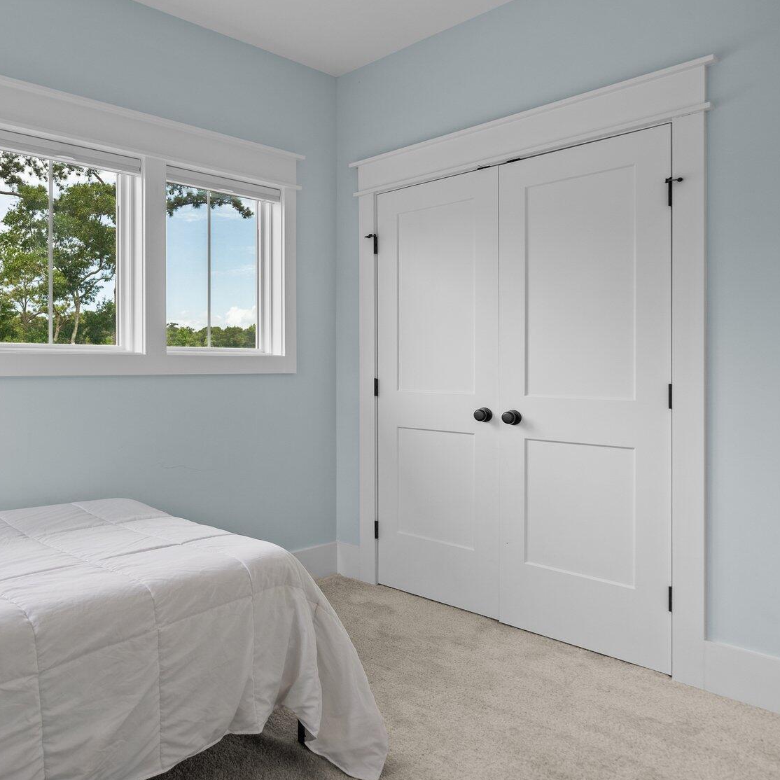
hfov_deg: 56.5
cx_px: 117
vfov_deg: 62.9
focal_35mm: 25
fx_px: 637
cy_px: 364
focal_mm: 16
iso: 320
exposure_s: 1/80
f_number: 4
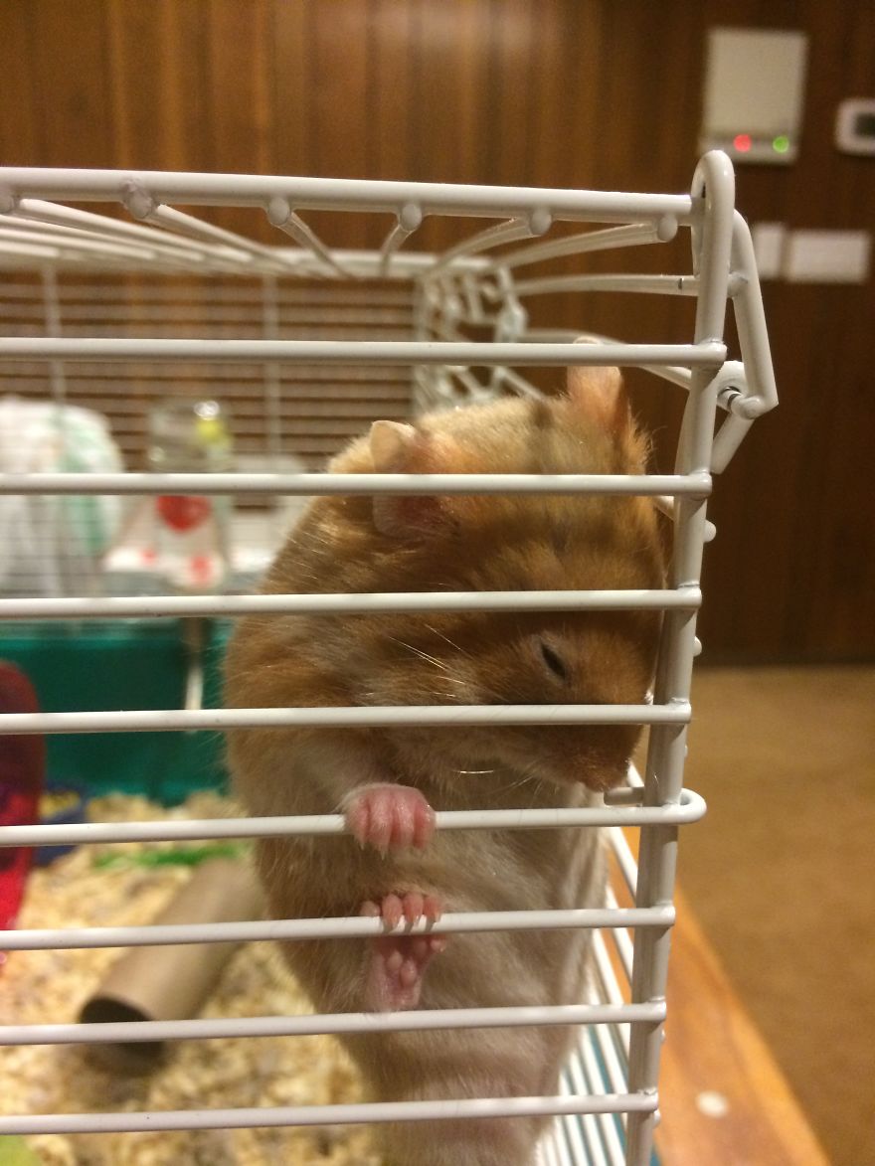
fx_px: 1011
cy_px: 583
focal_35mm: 30
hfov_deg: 46.8
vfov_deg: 60.0
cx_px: 438
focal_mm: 4.12
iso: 320
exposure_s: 1/15
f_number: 2.2
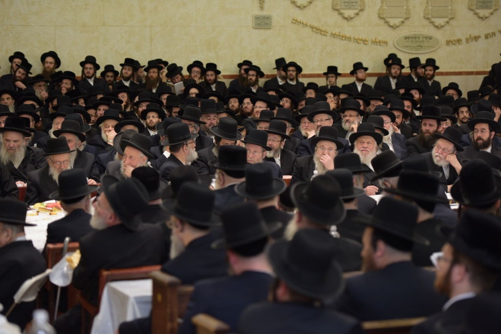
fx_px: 1420
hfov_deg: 20.0
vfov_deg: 13.4
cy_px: 167
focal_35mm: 102
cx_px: 250
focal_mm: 102
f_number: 2.8
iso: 800
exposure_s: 1/125
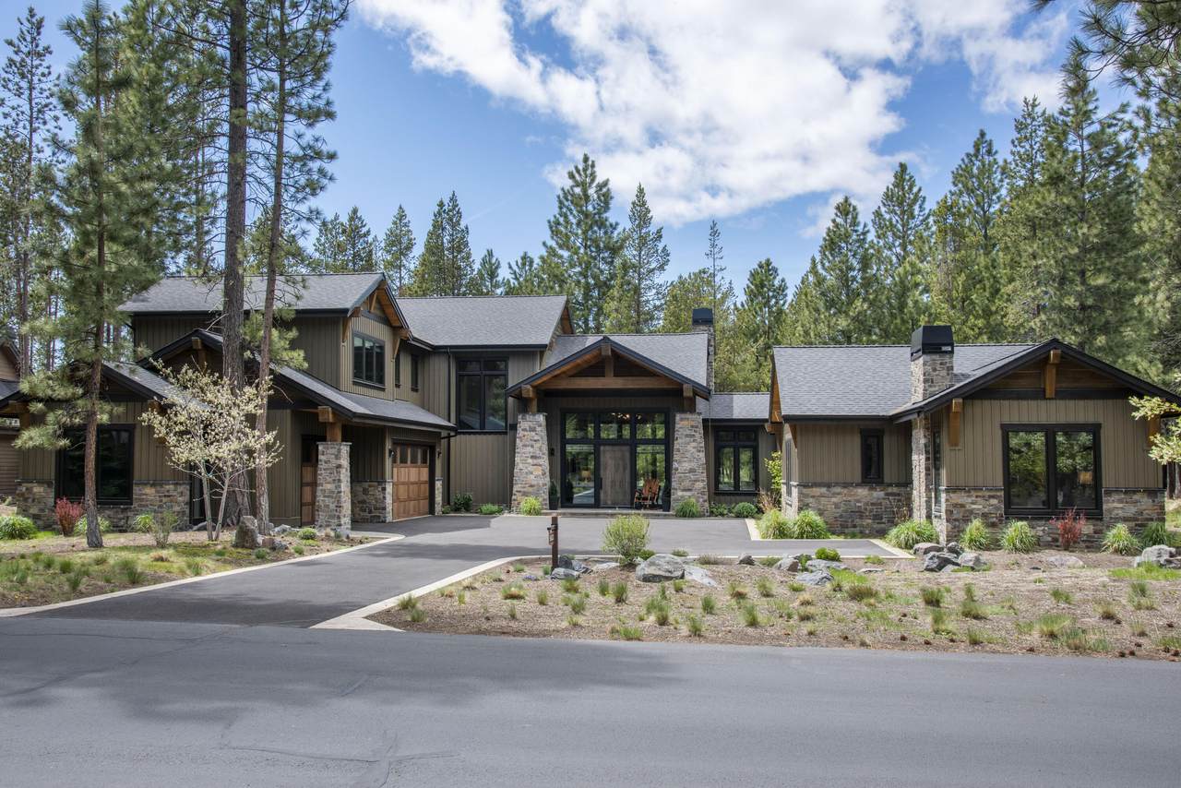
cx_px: 590
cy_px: 394
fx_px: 1050
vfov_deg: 41.1
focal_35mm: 32
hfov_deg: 58.7
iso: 200
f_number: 11
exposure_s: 1/200
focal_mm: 32
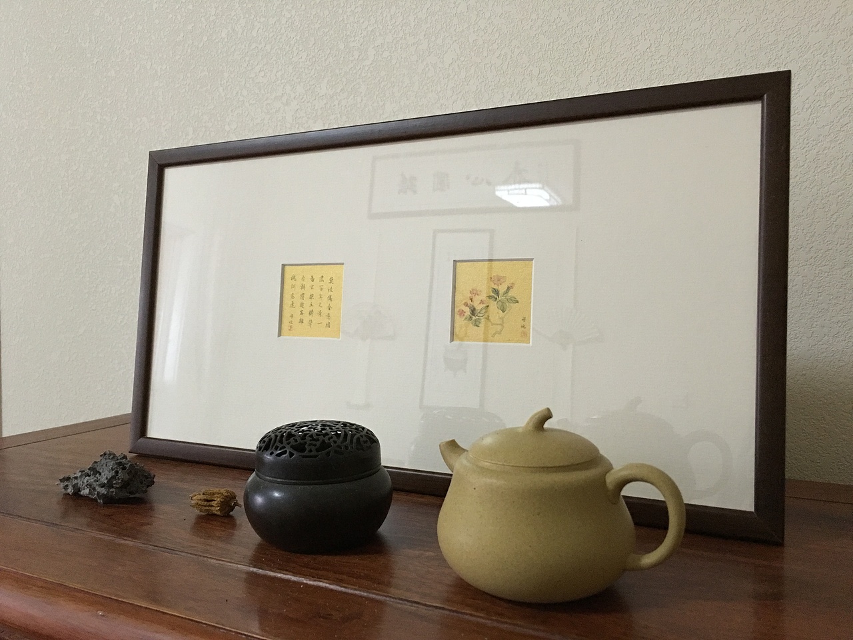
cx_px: 426
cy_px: 320
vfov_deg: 48.2
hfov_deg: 61.7
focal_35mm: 29
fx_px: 715
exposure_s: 1/8
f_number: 2.2
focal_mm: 4.15
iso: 160
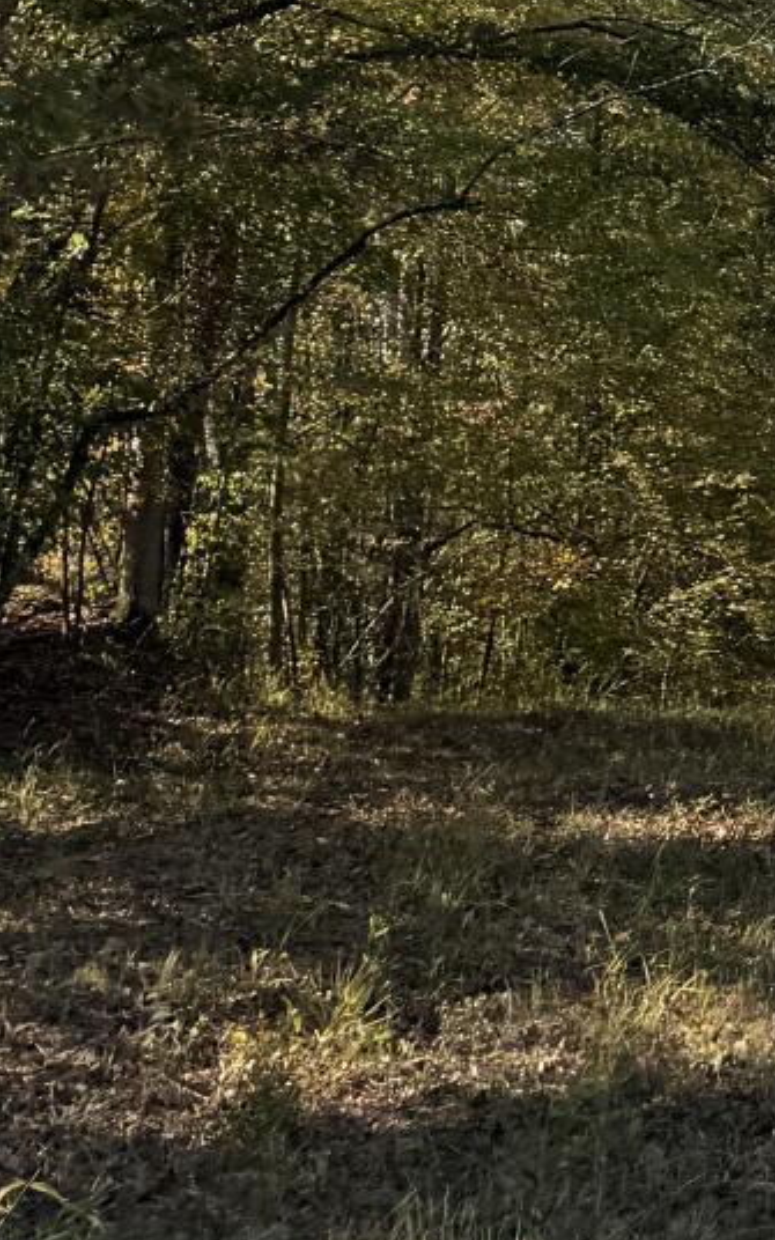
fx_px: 3210
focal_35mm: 95
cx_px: 1104
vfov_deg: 21.1
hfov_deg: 13.1
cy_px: -12
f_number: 1.78
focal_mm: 6.76
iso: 80
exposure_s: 1/1727
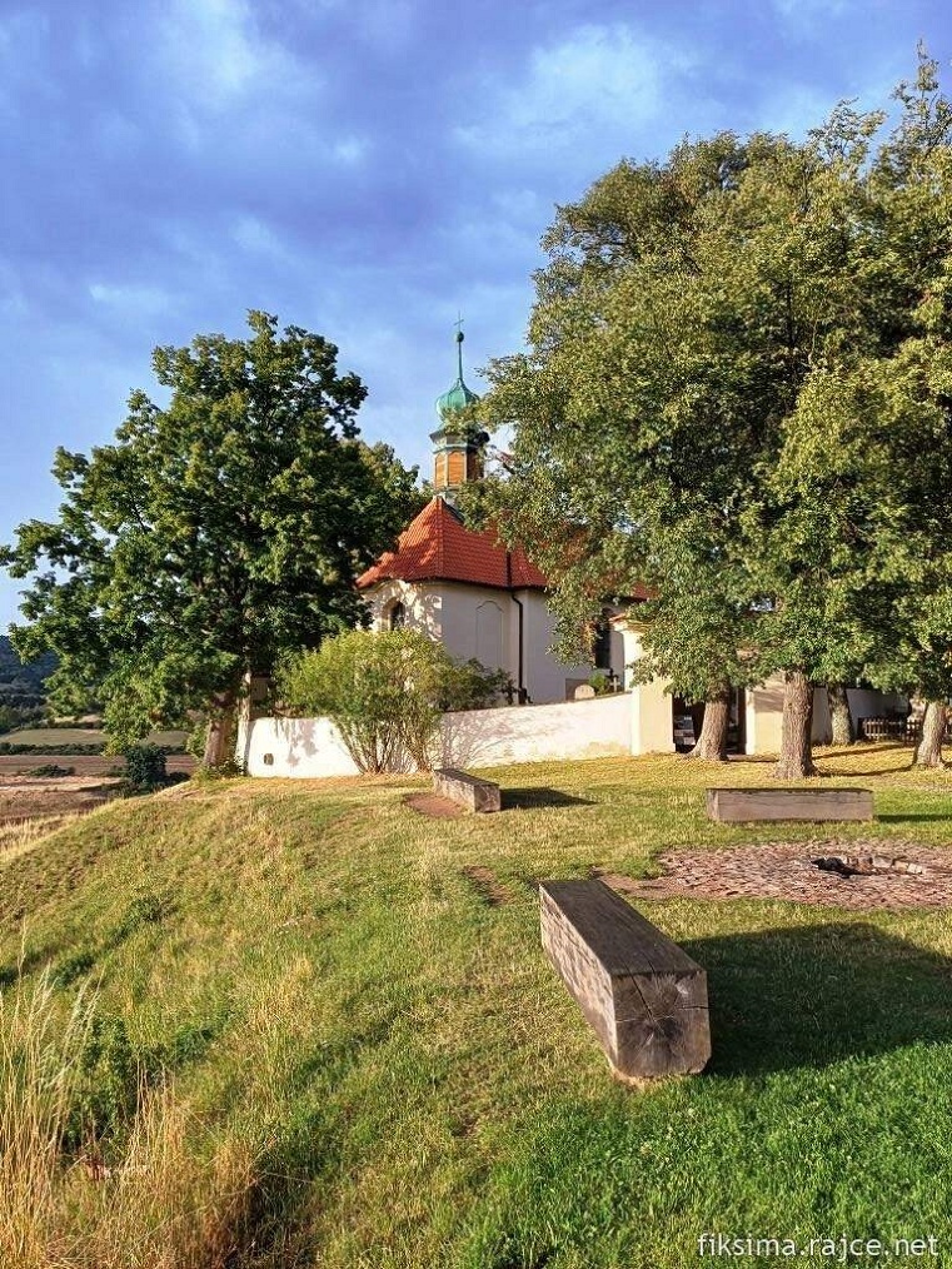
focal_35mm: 25
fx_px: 916
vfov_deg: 69.4
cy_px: 634
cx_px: 476
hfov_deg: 54.9
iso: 64
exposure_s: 1/100
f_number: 1.8
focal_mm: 4.65
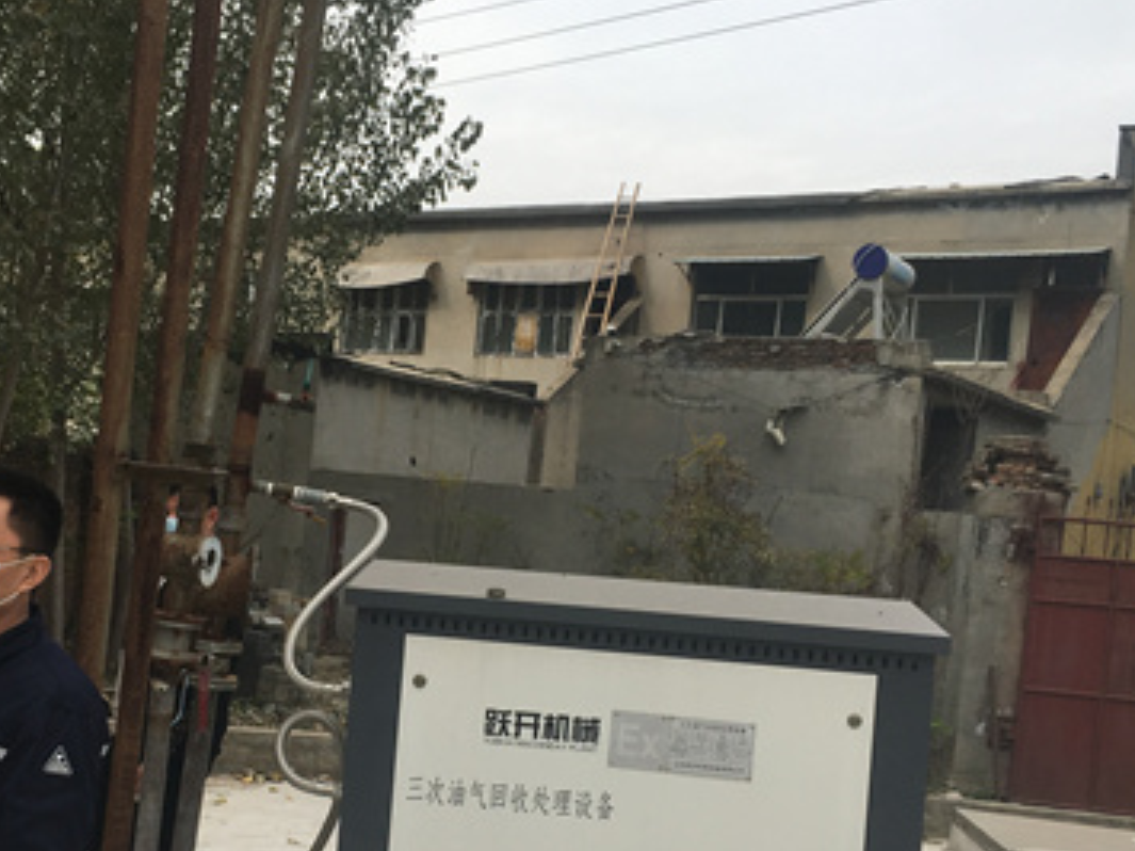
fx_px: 1606
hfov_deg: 38.5
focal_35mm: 49
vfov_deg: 29.5
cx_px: 377
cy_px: 550
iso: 25
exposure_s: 1/1026
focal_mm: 4.15
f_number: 2.2
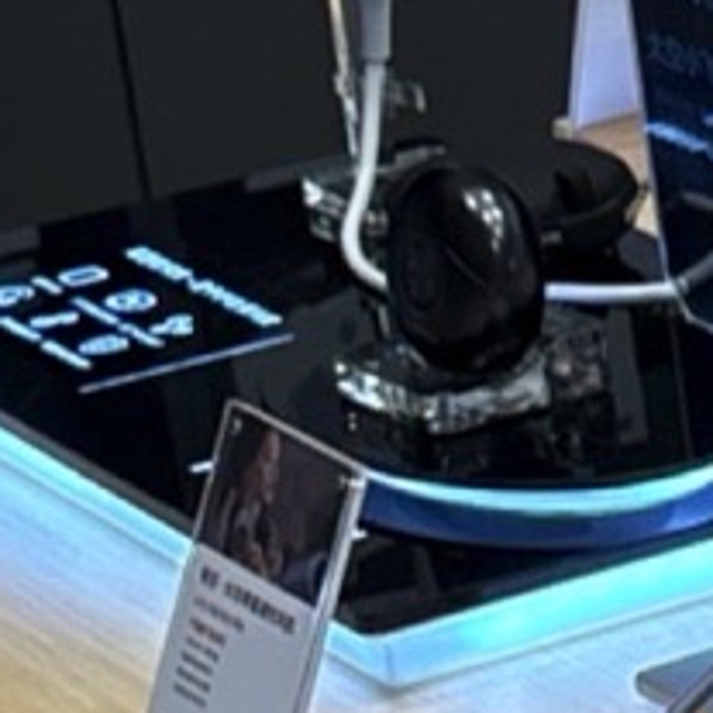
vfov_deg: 7.7
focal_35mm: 227
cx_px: 1970
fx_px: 5290
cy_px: 816
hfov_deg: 7.1
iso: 40
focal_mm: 5.96
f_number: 1.6
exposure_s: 1/100
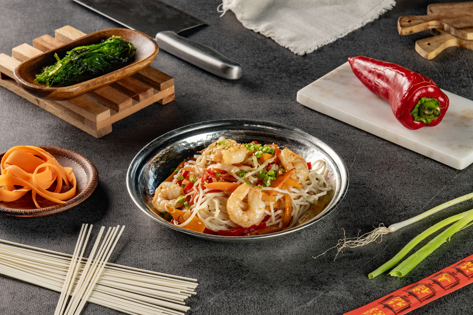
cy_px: 158
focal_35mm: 105
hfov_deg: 19.5
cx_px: 236
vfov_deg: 13.0
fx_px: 1379
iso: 100
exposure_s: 1/160
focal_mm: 70
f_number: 11
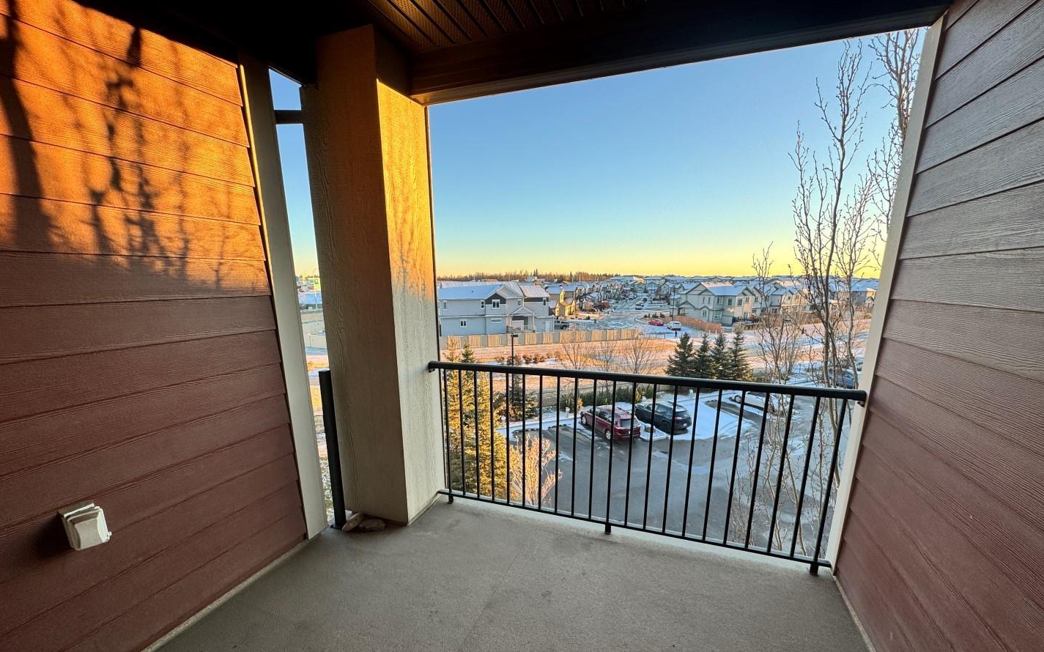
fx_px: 427
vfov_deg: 74.1
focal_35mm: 15
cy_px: 384
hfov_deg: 101.5
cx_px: 519
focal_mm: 2.22
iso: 40
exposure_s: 1/160
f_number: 2.2
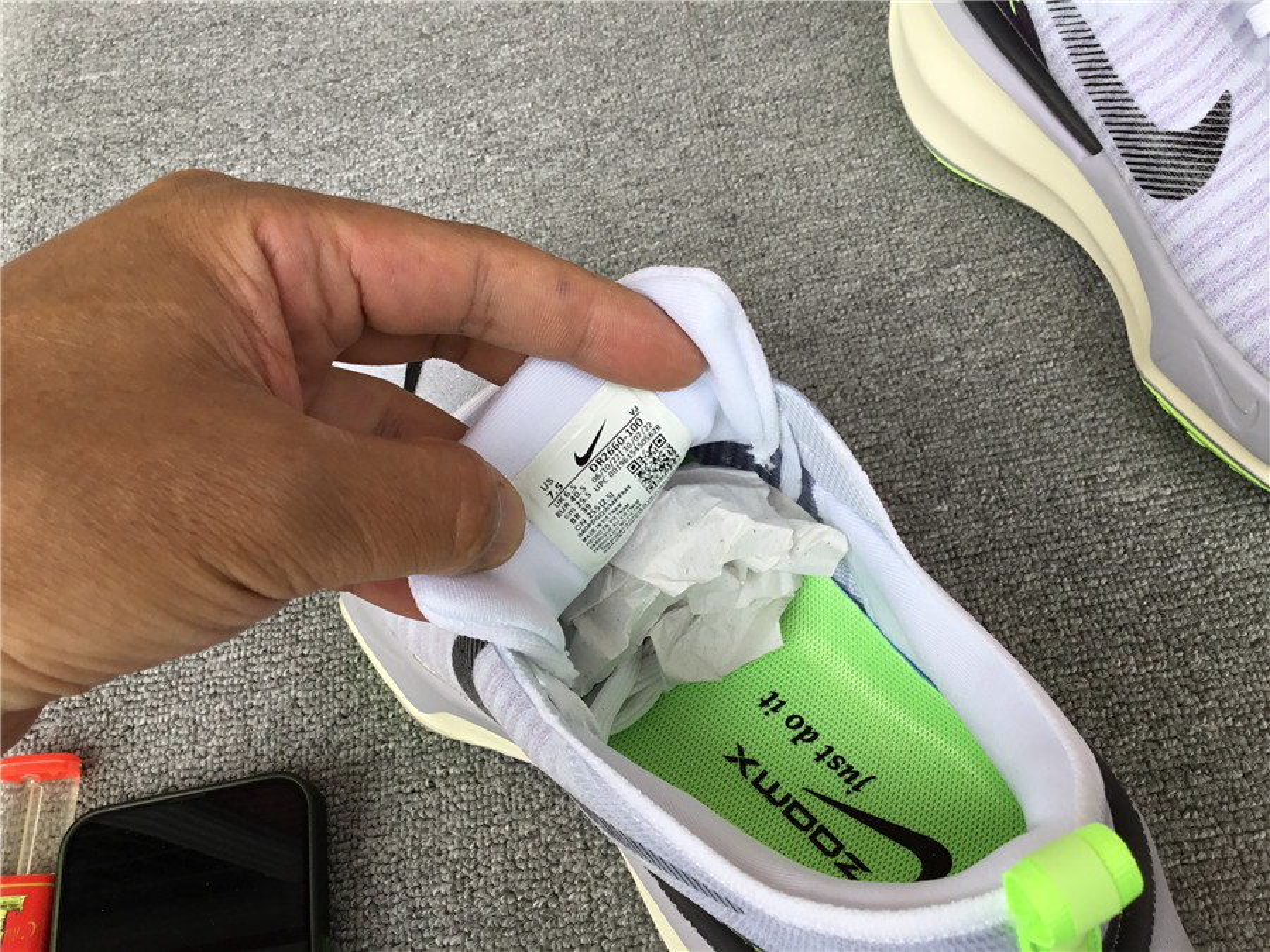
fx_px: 1137
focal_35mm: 31
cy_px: 476
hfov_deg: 58.4
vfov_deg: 45.4
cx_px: 635
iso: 25
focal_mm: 3.3
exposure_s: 1/255
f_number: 2.4
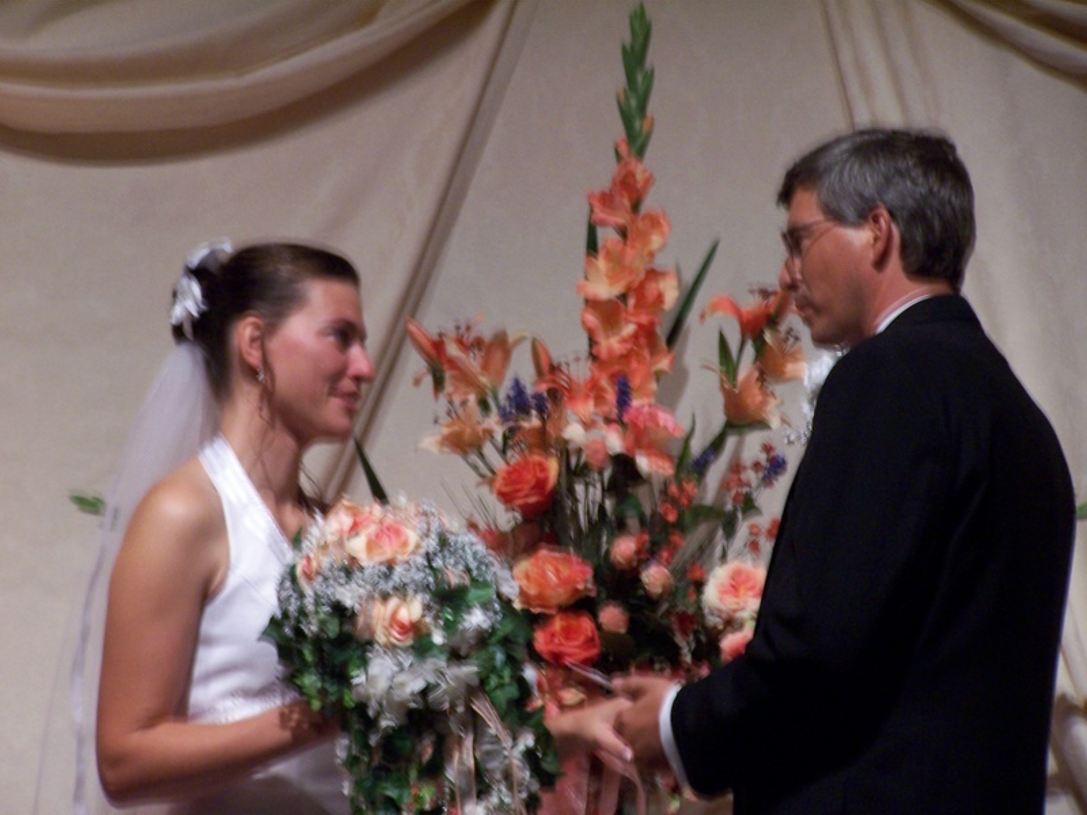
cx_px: 544
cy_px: 408
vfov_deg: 7.9
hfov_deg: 10.5
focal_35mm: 189
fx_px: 5935
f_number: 3.2
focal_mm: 31.3
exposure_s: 1/8
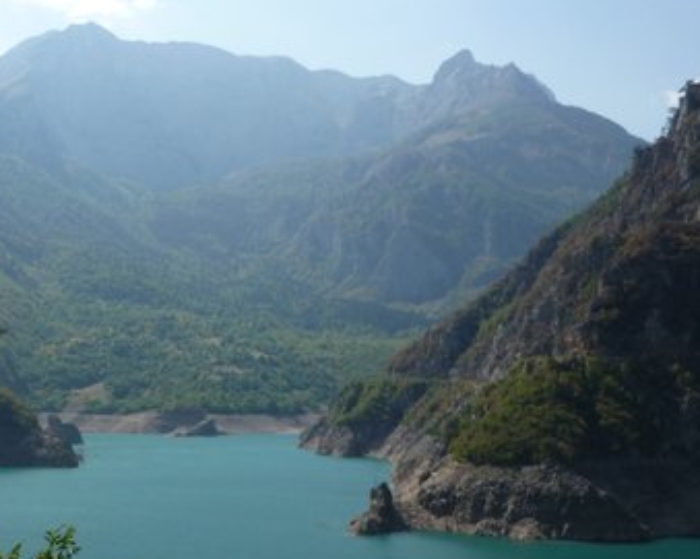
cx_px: 169
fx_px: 1181
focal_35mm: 57
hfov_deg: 32.4
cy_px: 258
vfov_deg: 26.7
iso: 100
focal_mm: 5.5
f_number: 8
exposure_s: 1/250
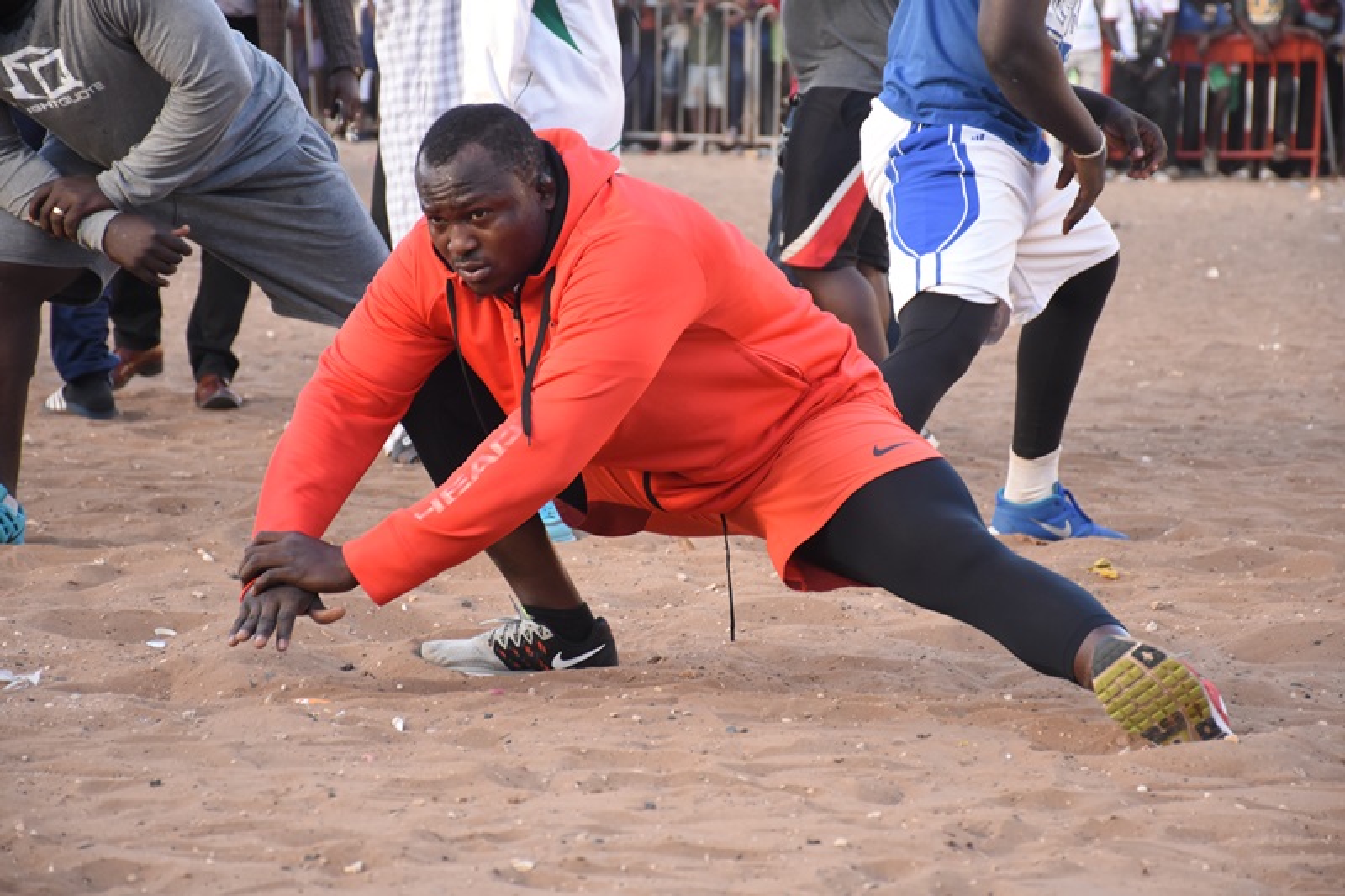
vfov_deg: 9.6
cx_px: 672
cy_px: 448
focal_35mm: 142
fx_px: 5323
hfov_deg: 14.4
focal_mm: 95
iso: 1000
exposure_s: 1/320
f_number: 5.3
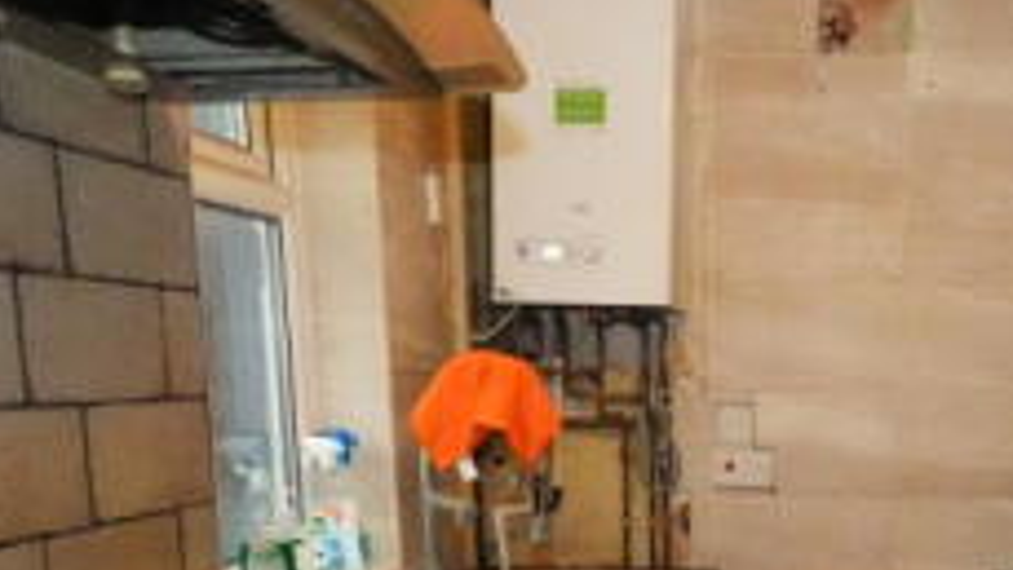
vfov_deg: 24.7
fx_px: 1209
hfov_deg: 44.4
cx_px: 723
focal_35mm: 45
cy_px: 634
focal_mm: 10
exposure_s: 1/100
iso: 16000
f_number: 8
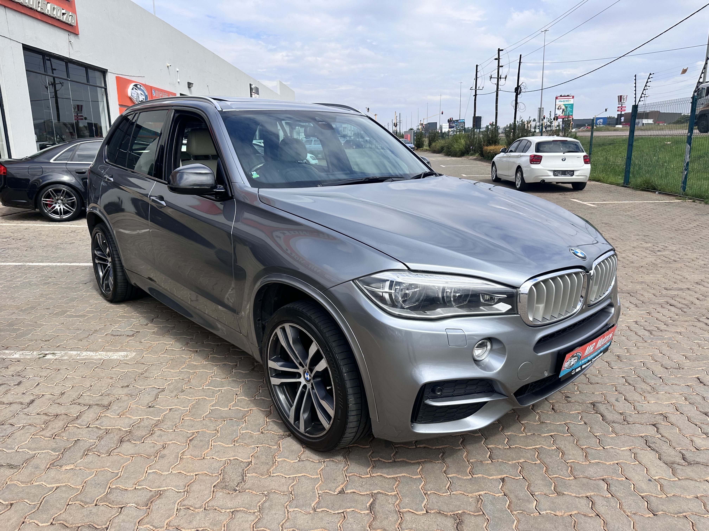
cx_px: 354
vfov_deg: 56.8
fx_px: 492
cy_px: 266
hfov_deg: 71.6
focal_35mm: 24
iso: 80
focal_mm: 6.86
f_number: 1.78
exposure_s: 1/4348
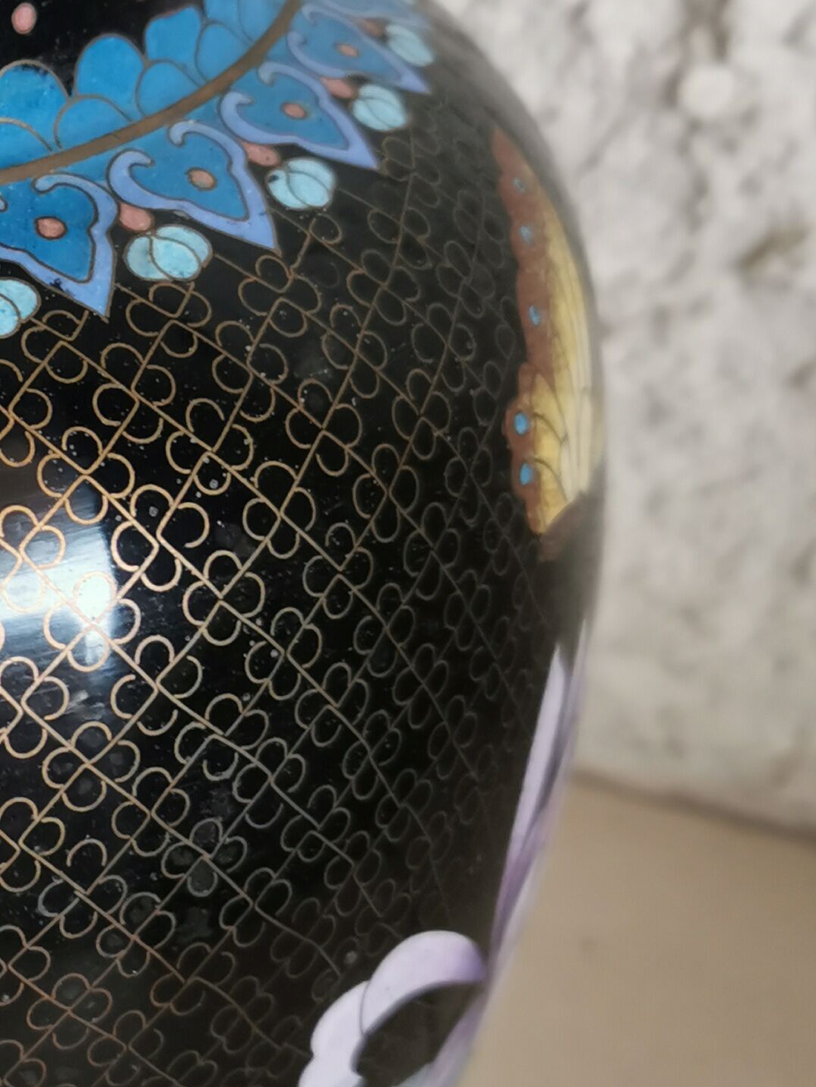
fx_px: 2482
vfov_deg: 24.7
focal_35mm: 79
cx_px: -189
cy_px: 554
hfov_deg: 17.7
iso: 125
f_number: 1.6
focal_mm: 5.56
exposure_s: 1/100
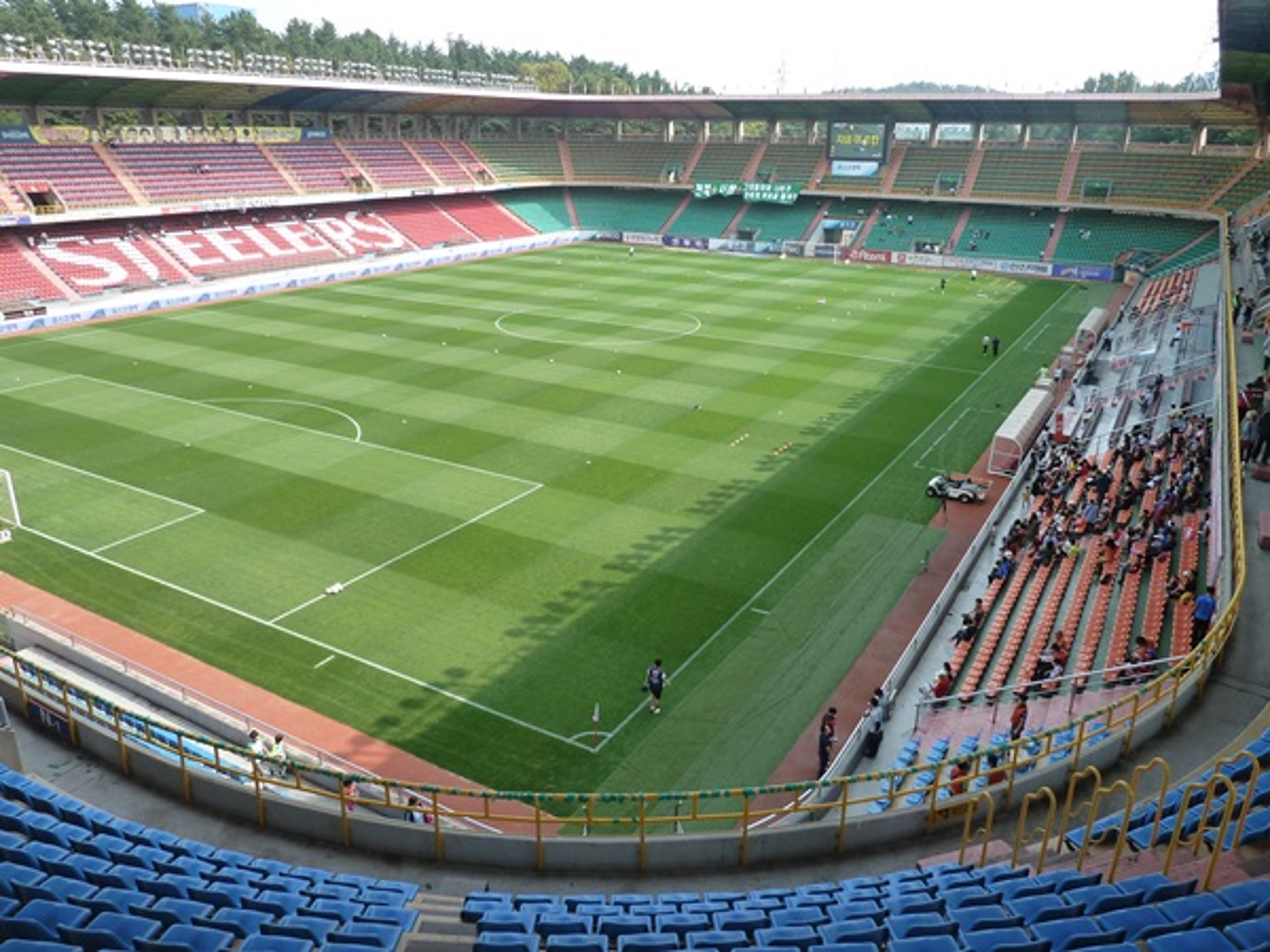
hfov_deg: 69.4
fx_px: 917
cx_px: 635
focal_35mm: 25
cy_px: 476
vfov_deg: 54.9
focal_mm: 4.1
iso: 125
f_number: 4
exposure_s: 1/200
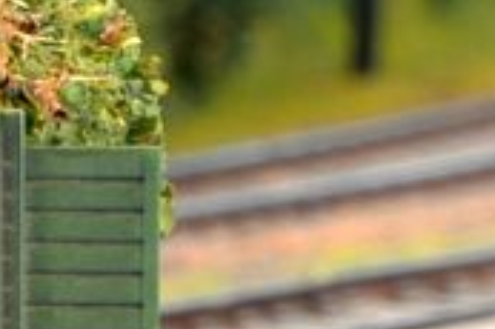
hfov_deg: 2.3
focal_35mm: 910
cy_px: 80
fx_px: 12499
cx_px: -824
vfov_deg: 1.5
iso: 100
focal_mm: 105
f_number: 32
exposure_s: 30
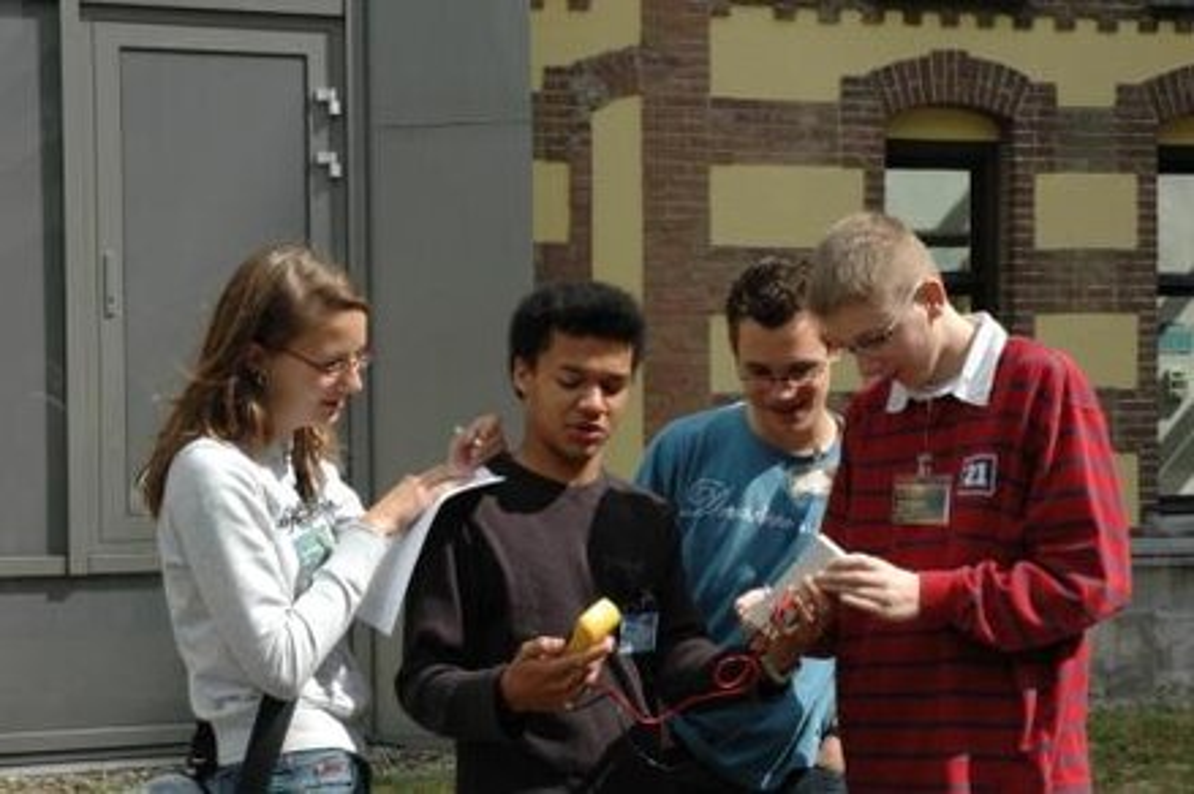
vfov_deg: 20.6
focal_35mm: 66
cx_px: 597
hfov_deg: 30.5
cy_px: 397
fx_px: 2187
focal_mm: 44
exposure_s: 1/500
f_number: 11
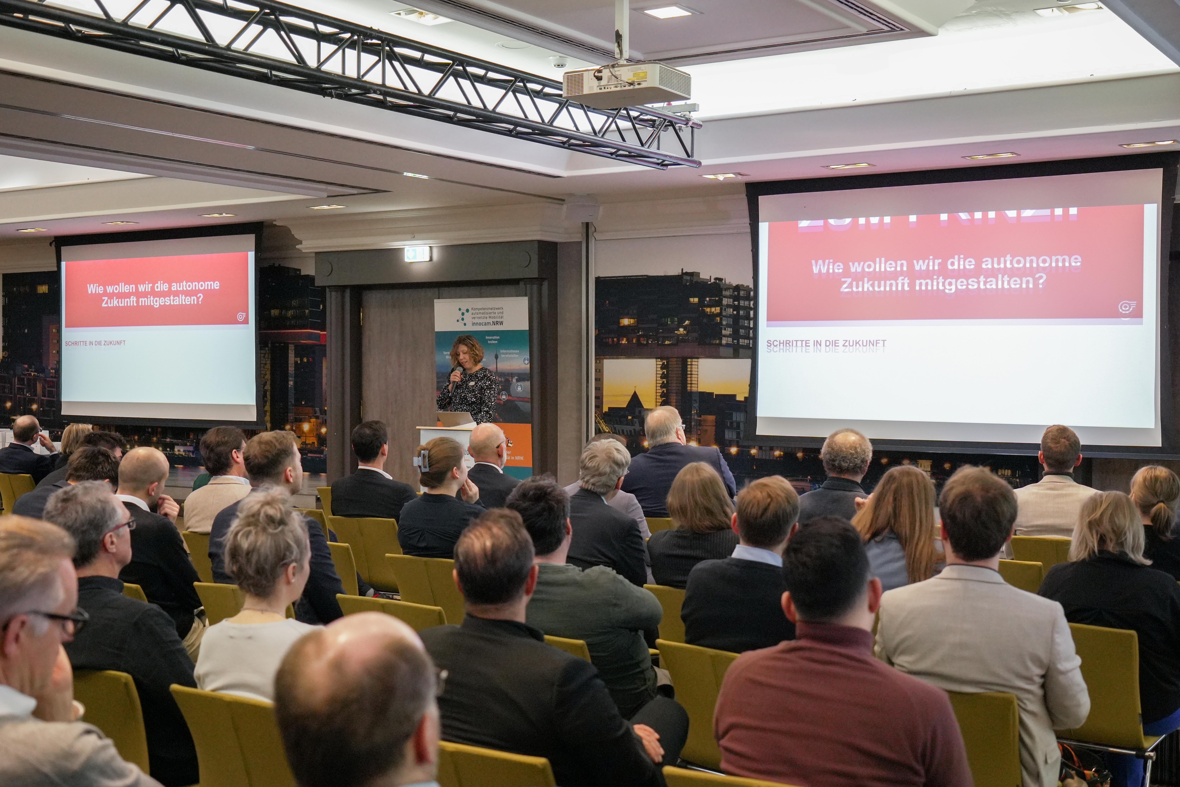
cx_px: 590
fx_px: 1426
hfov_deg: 45.0
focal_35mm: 44
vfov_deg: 30.8
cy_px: 394
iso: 2500
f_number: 2.8
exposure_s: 1/220
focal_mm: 29
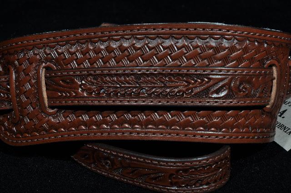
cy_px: 96
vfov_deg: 18.1
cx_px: 146
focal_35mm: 75
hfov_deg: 27.0
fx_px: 605
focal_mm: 50
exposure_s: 1/160
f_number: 10
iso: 200
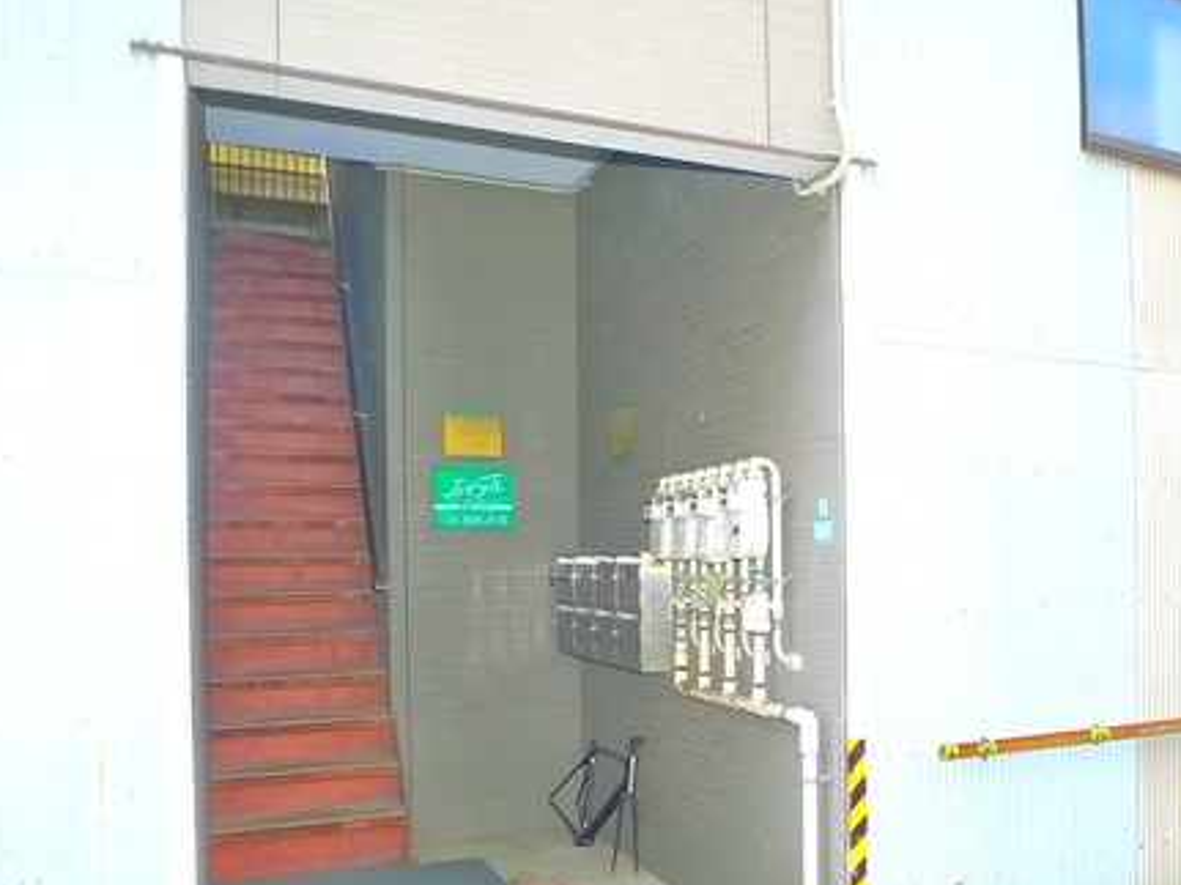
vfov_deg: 36.5
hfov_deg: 46.9
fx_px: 1330
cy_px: 582
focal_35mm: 39
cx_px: 808
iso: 400
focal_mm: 5.1
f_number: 2.8
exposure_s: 1/200
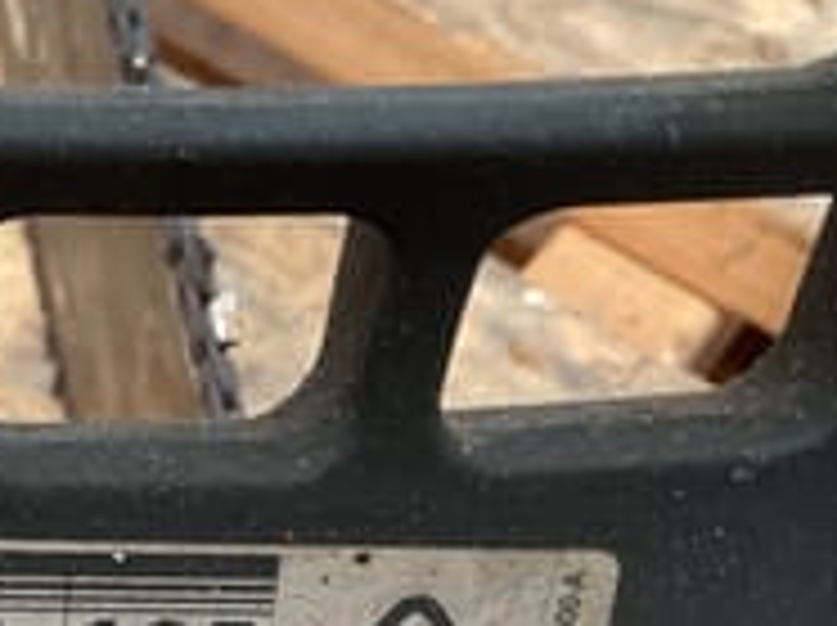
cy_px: 651
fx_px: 1884
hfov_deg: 23.4
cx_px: -94
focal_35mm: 78
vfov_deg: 18.3
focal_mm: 3
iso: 250
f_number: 1.8
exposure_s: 1/40
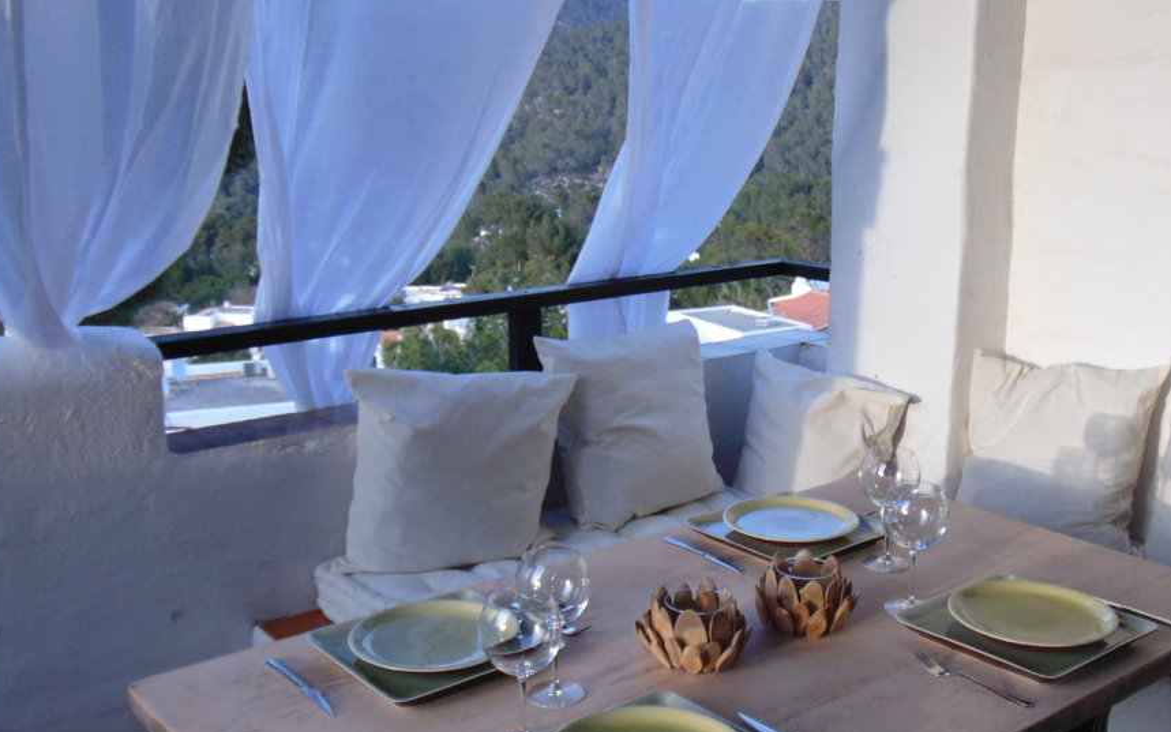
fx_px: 1277
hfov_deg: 49.2
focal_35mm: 40
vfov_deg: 32.0
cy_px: 394
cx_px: 624
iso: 80
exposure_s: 1/125
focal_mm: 4.9
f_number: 3
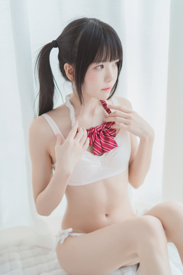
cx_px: 92
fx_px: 381
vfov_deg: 39.6
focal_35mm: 50
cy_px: 138
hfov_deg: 27.0
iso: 125
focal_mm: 50
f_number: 1.4
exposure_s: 1/200
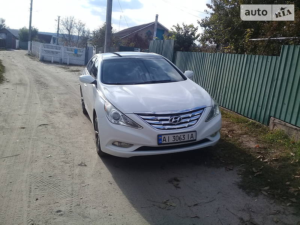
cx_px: 150
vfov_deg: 45.4
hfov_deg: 58.4
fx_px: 269
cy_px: 112
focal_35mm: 31
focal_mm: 3.3
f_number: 2.2
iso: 50
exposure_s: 1/1121
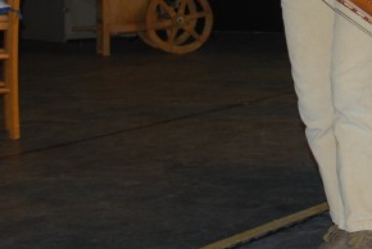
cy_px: -121
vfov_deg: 9.2
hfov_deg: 13.6
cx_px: 481
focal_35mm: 145
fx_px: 1500
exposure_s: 1/60
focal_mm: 28
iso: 250
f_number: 4.5
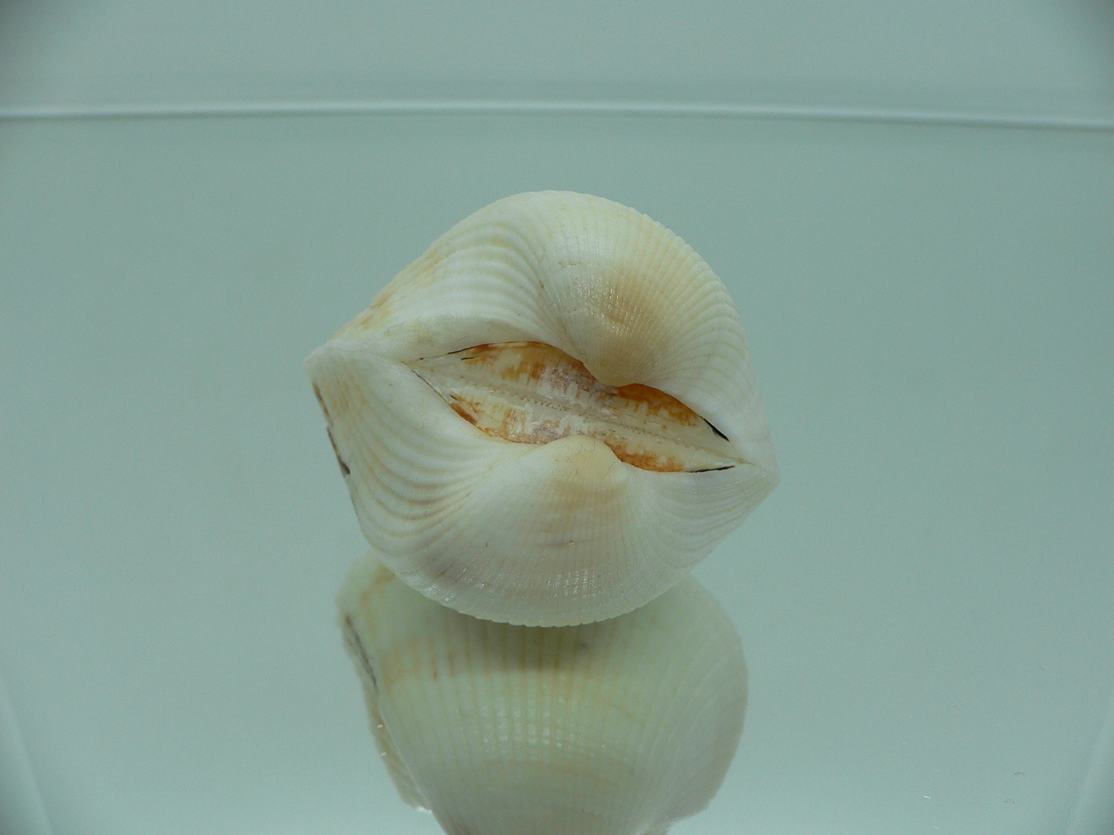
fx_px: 1126
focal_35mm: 35
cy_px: 418
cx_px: 557
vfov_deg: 40.7
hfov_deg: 52.6
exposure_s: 1/60
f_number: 2.8
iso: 80
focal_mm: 4.6
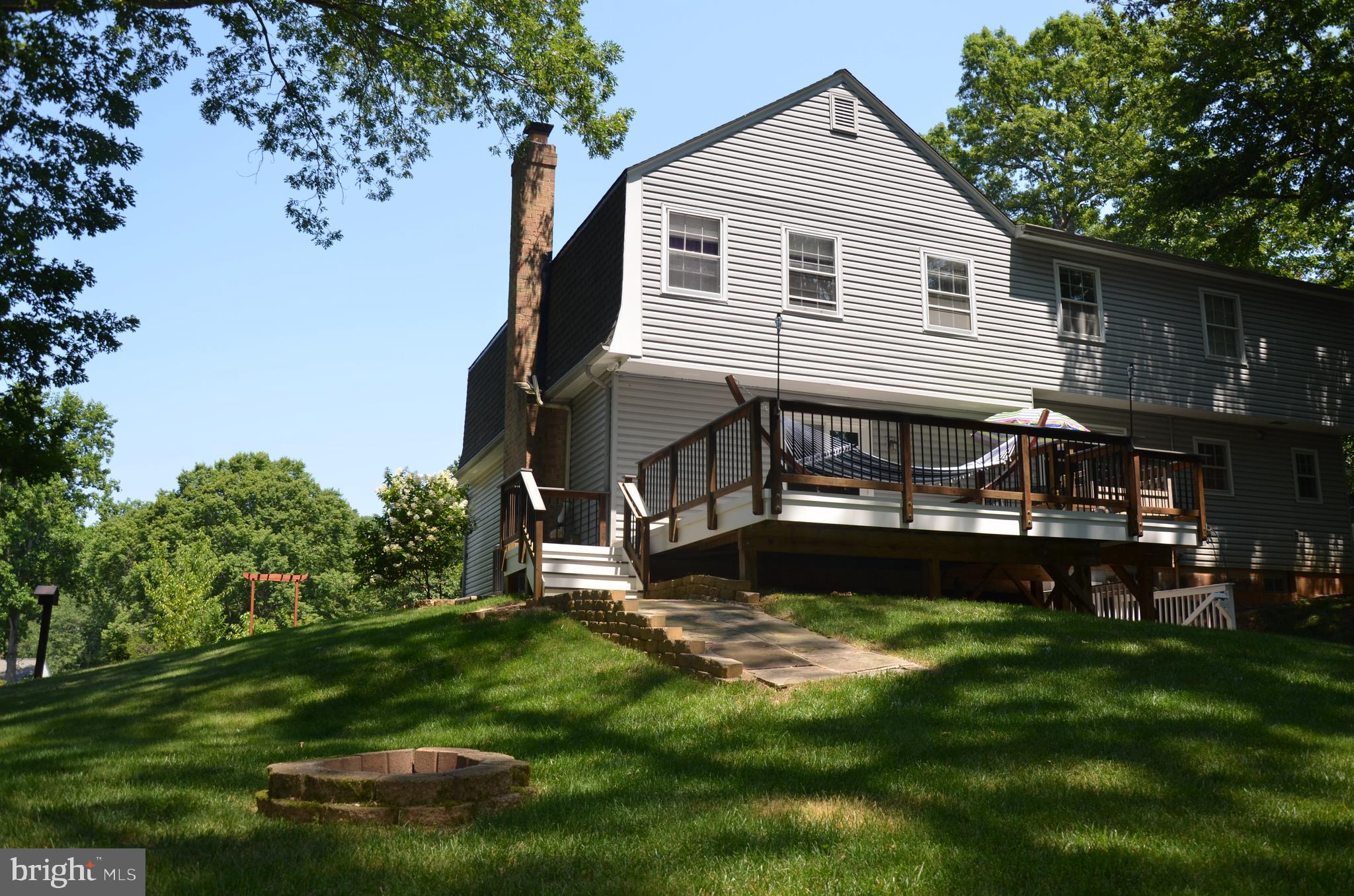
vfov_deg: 41.5
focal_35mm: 32
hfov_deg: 59.6
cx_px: 677
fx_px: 1182
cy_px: 448
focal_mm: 21
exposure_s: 1/250
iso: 100
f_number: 5.6
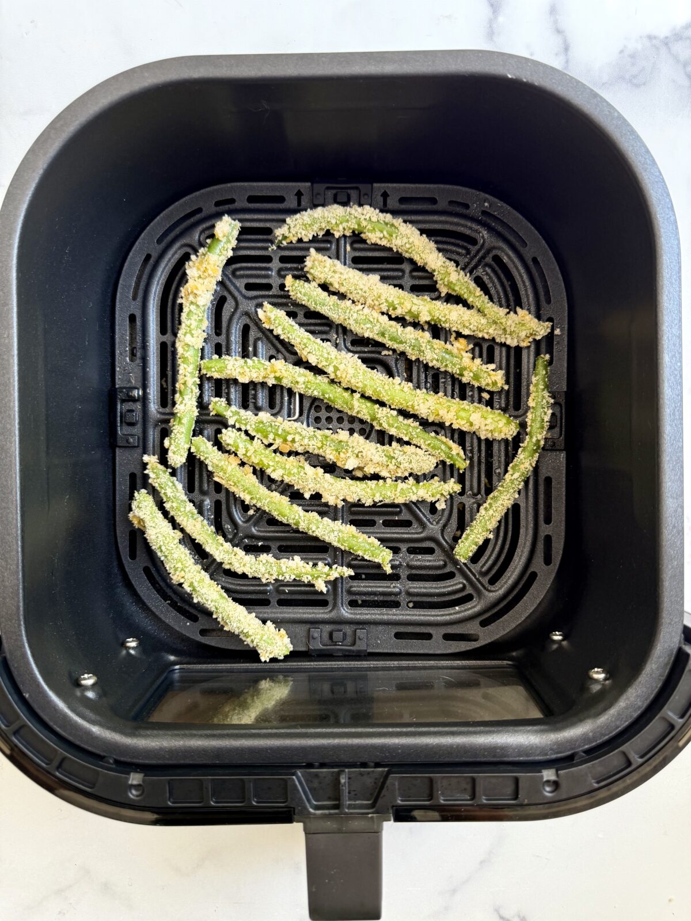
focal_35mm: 24
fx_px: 639
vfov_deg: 71.6
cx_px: 346
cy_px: 460
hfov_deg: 56.8
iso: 125
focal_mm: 6.76
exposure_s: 1/128
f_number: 1.78
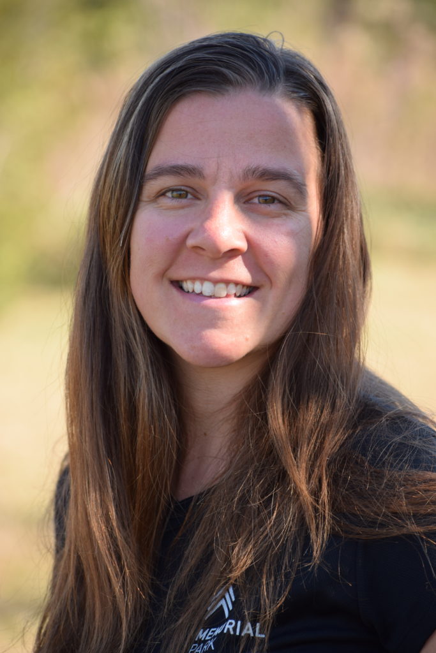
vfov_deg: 10.2
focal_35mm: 202
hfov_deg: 6.8
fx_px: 3677
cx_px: 218
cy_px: 326
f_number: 4.8
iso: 100
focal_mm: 135
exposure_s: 1/160
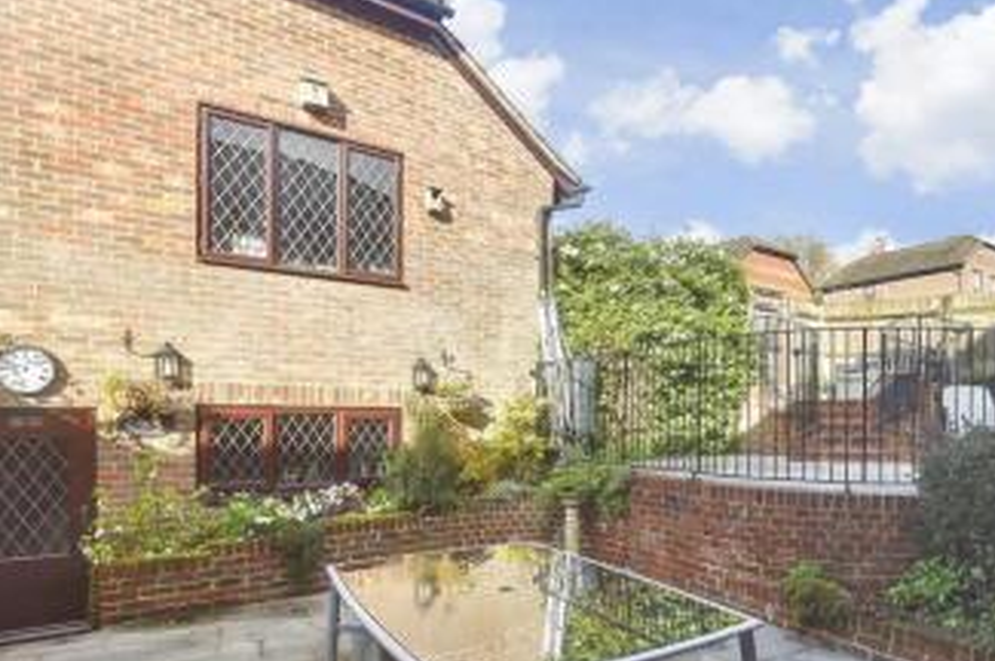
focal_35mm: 22
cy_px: 427
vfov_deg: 56.2
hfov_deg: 77.2
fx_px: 607
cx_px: 625
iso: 160
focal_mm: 10
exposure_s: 1/125
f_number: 8
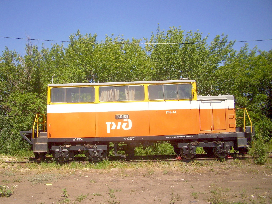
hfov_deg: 54.0
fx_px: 267
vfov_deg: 41.8
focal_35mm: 34
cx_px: 136
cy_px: 102
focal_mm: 5.7
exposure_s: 1/400
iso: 80
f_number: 5.6
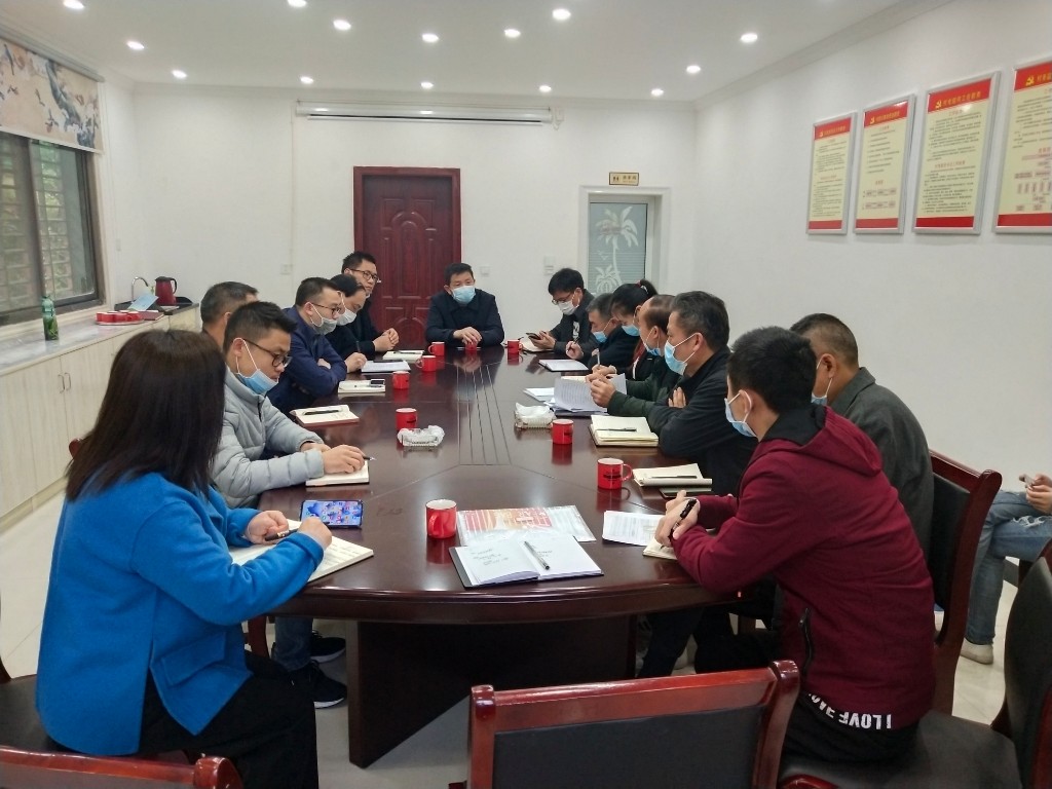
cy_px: 394
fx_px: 912
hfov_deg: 60.0
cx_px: 526
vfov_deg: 46.8
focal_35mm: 30
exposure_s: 1/100
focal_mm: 3.95
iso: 179
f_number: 1.8
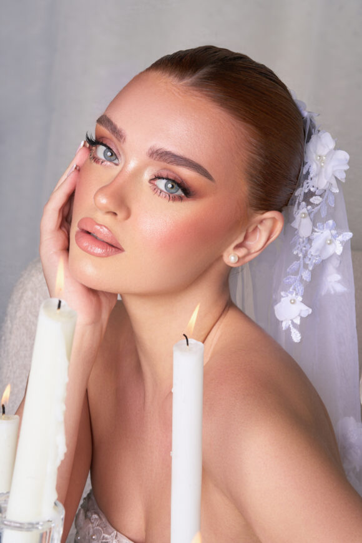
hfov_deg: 16.1
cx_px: 181
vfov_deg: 23.9
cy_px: 272
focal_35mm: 85
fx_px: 1282
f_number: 16
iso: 160
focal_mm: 85
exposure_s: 1/160
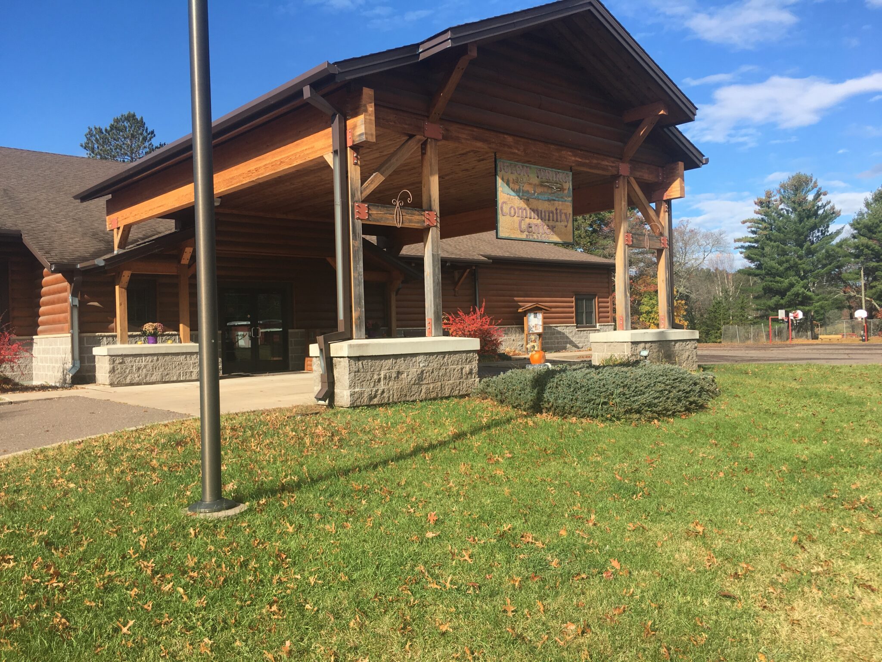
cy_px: 331
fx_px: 739
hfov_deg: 61.7
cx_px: 441
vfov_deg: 48.2
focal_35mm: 29
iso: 25
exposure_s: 1/1083
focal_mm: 4.15
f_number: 2.2
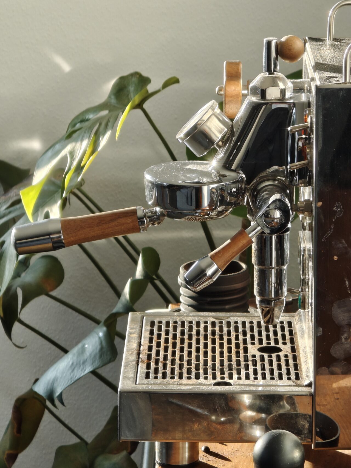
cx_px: 176
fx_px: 1893
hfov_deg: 10.6
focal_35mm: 140
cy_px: 234
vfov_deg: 14.1
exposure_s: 1/100
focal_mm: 13.3
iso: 234
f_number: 2.55
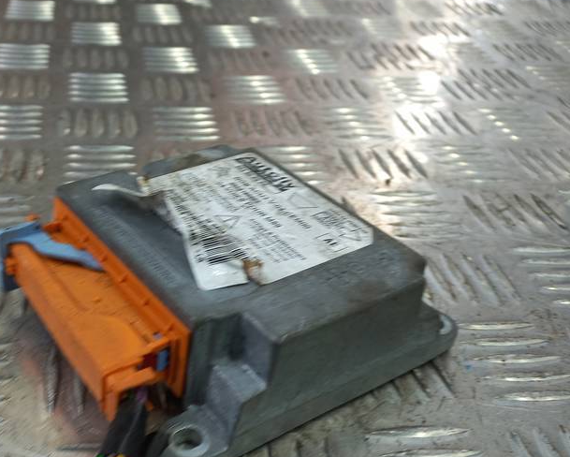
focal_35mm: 41
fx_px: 692
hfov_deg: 43.2
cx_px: 138
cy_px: 301
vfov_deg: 36.2
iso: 50
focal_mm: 4.6
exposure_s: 1/50
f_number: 1.8
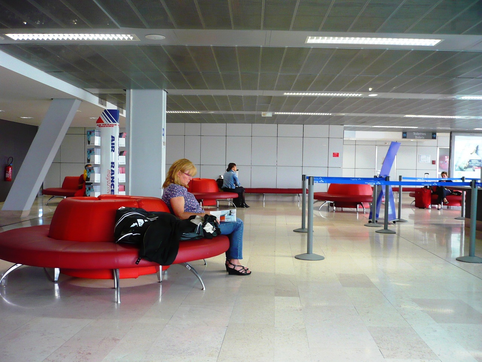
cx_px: 241
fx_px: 487
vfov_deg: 40.7
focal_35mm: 35
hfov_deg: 52.6
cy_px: 181
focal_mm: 5.8
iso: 200
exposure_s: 1/30
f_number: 2.8
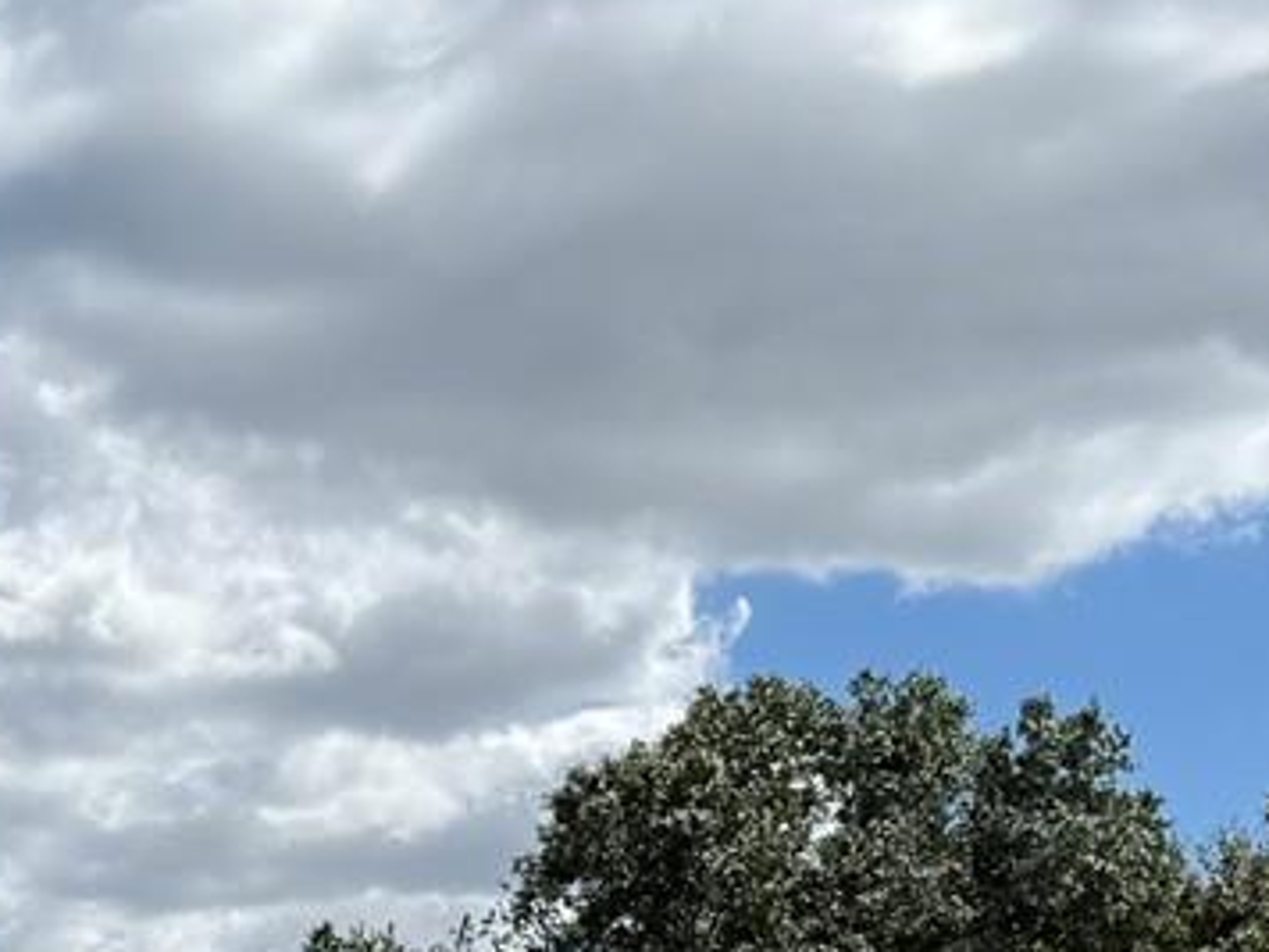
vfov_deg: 12.2
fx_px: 3959
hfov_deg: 17.2
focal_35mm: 108
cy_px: 1875
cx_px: -332
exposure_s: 1/6173
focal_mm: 6.76
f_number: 1.78
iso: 80
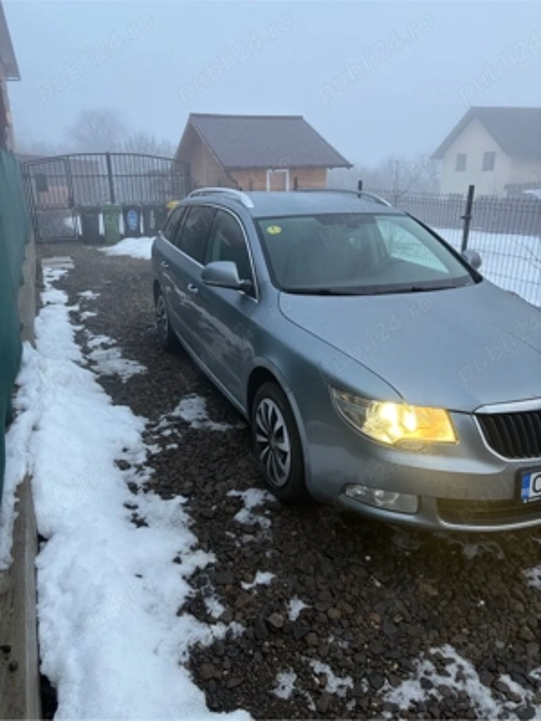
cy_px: 360
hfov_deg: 53.1
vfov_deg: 67.3
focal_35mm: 26
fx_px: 542
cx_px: 270
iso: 80
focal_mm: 5.96
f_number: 1.6
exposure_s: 1/122
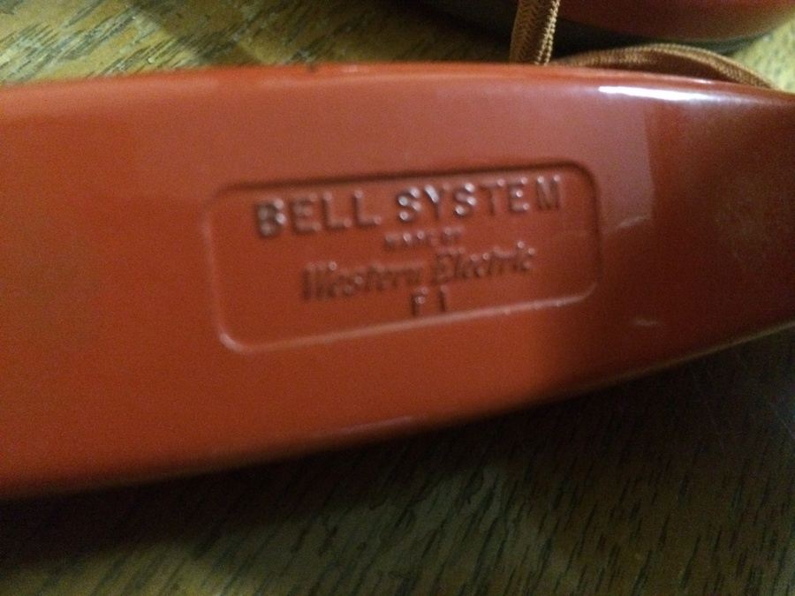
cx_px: 398
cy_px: 298
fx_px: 689
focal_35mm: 30
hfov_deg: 60.0
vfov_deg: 46.8
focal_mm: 4.12
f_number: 2.2
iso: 800
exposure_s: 1/15
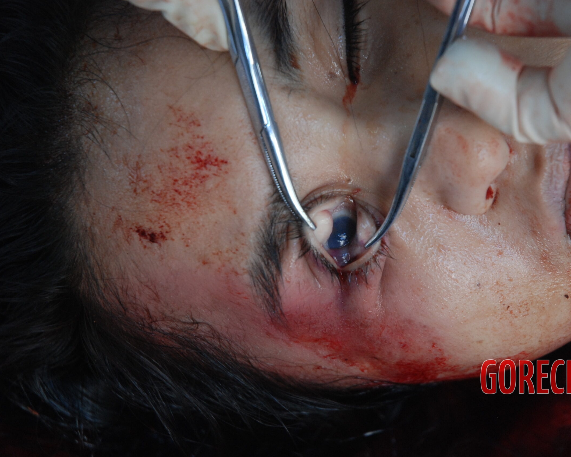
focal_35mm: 119
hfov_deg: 16.1
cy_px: 228
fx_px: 2011
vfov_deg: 13.0
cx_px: 342
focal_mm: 70
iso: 500
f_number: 4.5
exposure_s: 1/60
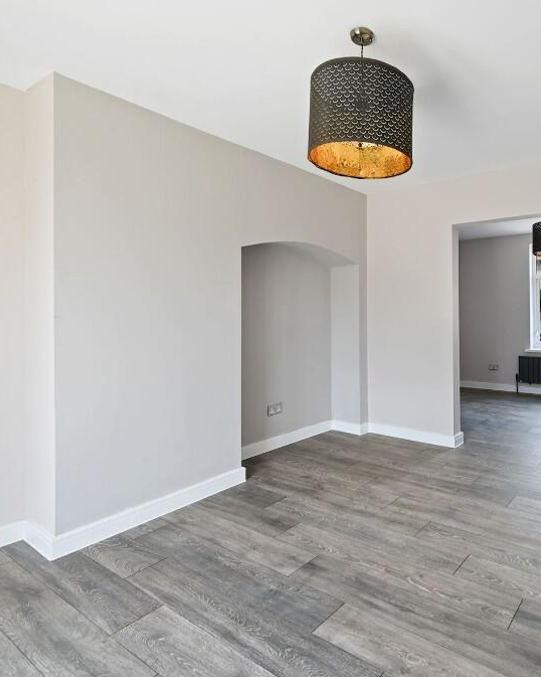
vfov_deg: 80.4
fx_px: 400
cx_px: 423
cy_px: 343
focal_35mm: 20
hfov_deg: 63.0
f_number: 7.1
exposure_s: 1/20
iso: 100
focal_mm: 14
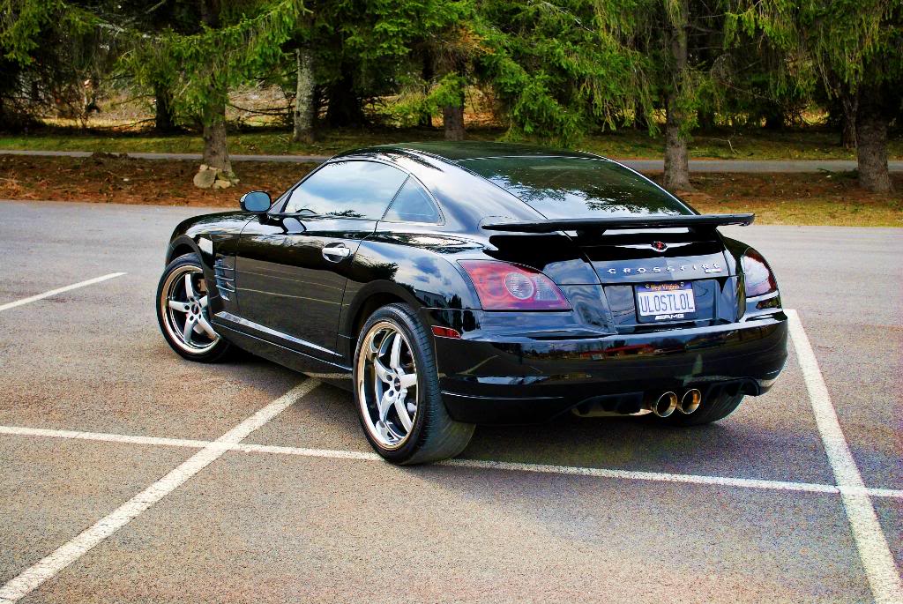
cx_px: 452
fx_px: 1318
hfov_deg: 37.8
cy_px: 302
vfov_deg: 25.8
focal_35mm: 52
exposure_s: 1/250
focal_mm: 35
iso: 200
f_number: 5.3
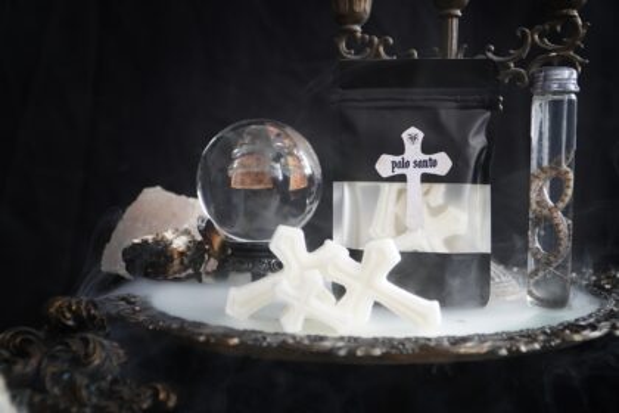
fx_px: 671
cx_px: 310
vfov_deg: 34.2
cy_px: 206
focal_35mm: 39
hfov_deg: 49.6
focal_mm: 26
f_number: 4
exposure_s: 1/60
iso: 1000
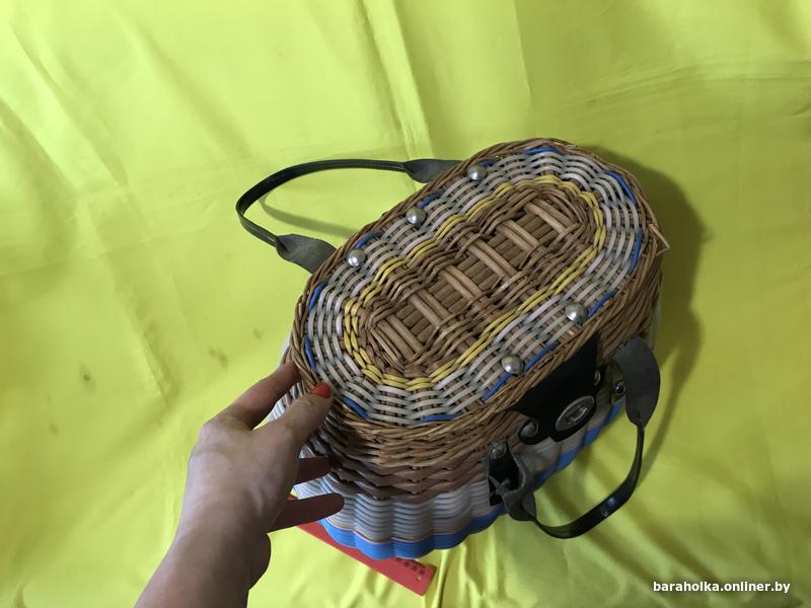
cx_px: 406
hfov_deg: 63.4
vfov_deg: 49.7
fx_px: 656
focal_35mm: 28
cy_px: 304
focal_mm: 3.99
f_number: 1.8
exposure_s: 1/17
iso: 50
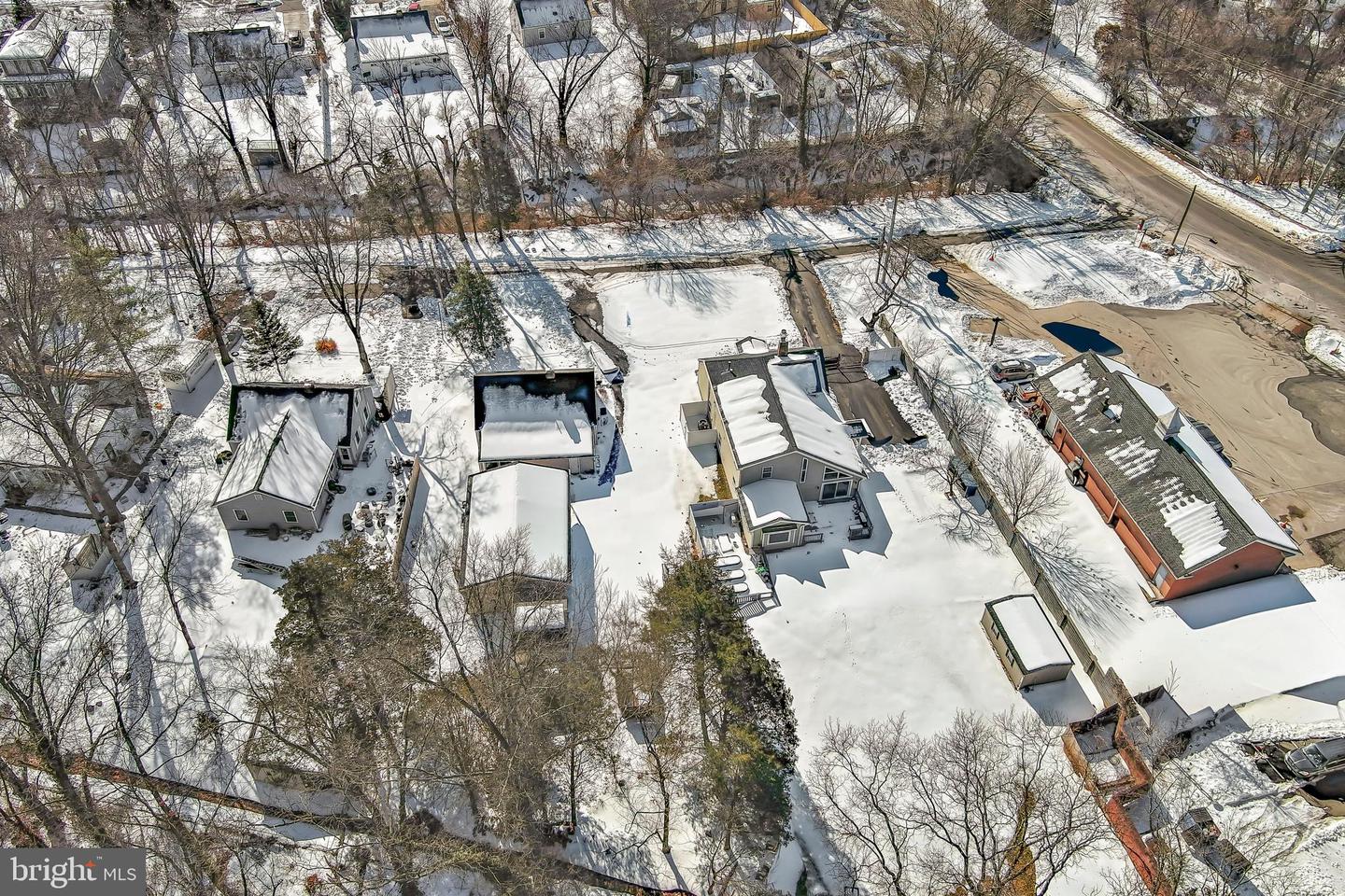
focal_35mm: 29
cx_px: 672
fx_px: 1083
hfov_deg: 63.7
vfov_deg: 45.0
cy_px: 448
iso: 100
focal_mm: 10.57
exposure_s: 1/2300
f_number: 2.8
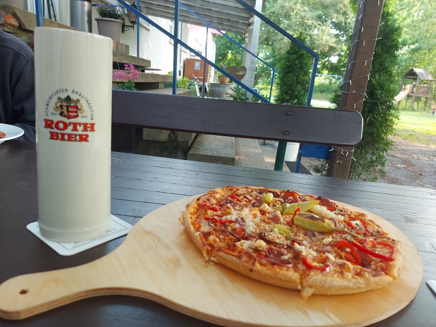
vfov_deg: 56.8
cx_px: 218
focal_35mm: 24
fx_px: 302
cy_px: 164
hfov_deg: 71.6
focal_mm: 5.23
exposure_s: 1/50
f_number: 1.8
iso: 50
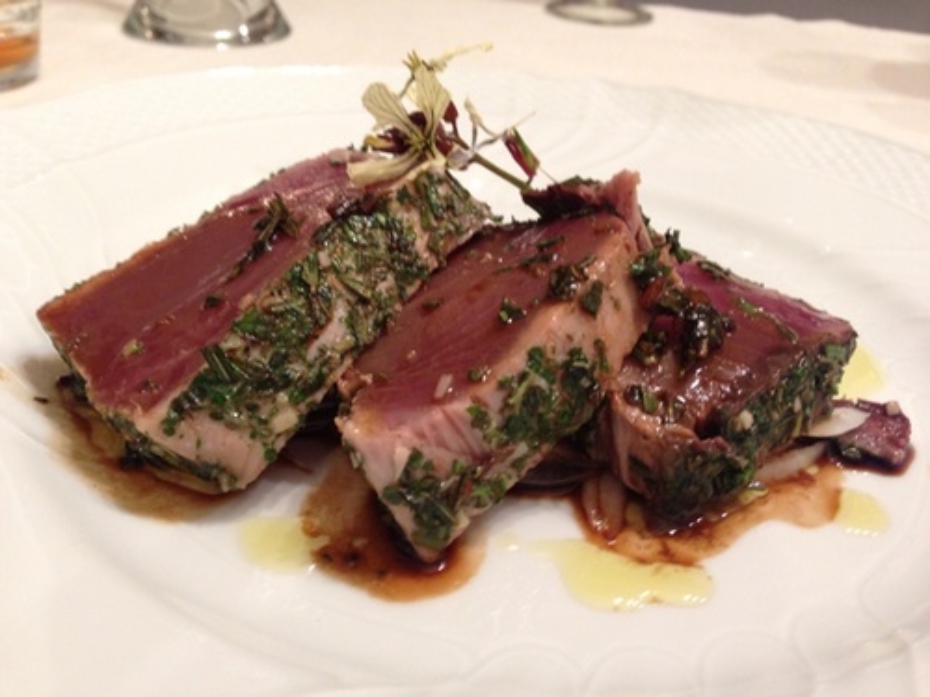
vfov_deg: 42.9
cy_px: 348
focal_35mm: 33
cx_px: 465
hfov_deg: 55.4
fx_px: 887
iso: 160
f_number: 2.4
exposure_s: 1/20
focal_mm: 4.13
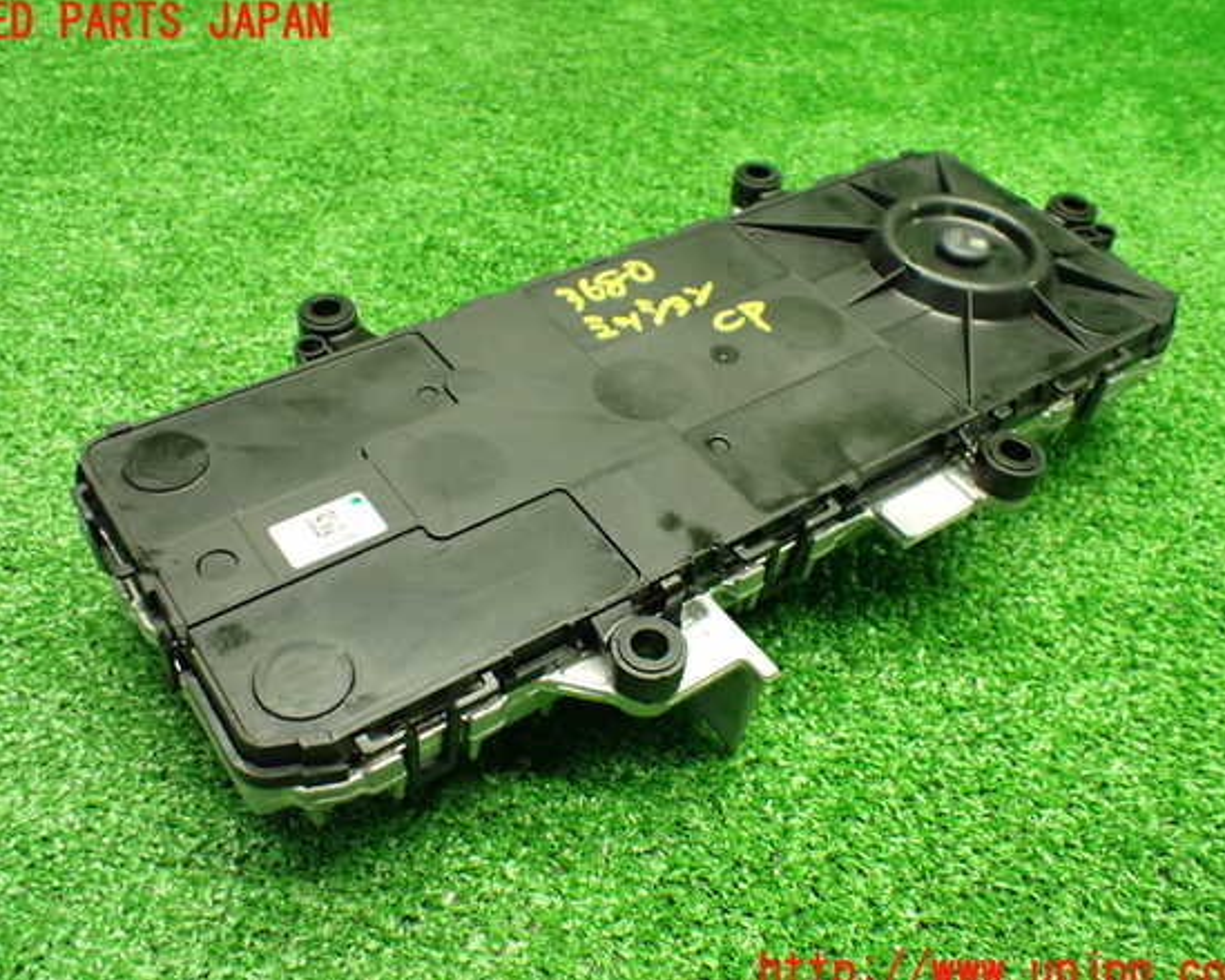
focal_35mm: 32
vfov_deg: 45.8
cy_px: 498
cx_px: 594
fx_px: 1160
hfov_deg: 55.7
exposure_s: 1/100
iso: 800
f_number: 2.3
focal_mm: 5.4
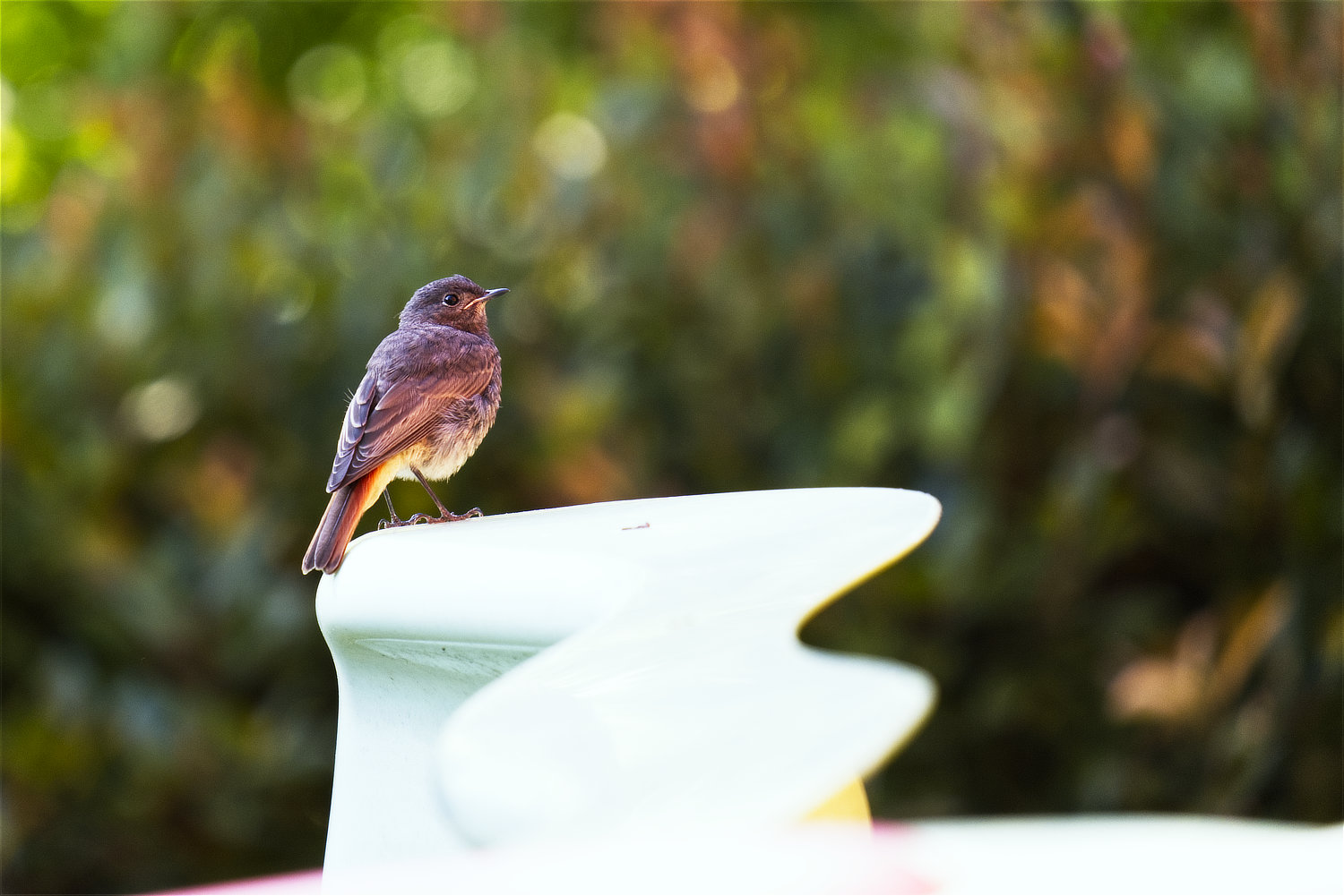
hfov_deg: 7.6
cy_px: 448
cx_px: 672
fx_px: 10157
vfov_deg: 5.1
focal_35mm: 272
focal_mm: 181.1
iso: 400
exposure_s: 1/250
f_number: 4.7
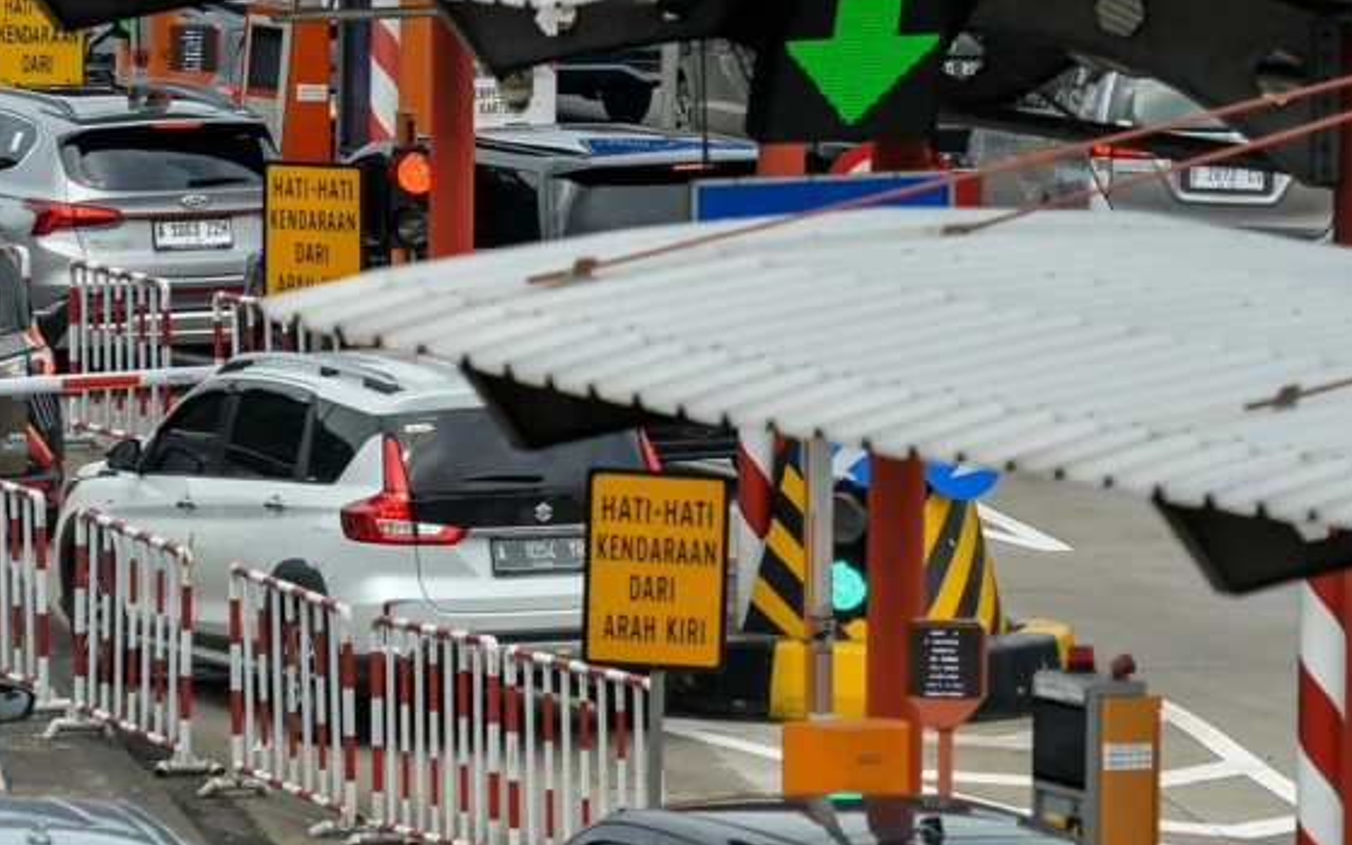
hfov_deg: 5.4
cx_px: 514
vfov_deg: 3.4
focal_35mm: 391
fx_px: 14407
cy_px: 478
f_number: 3.5
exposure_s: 1/2500
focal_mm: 140
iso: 200
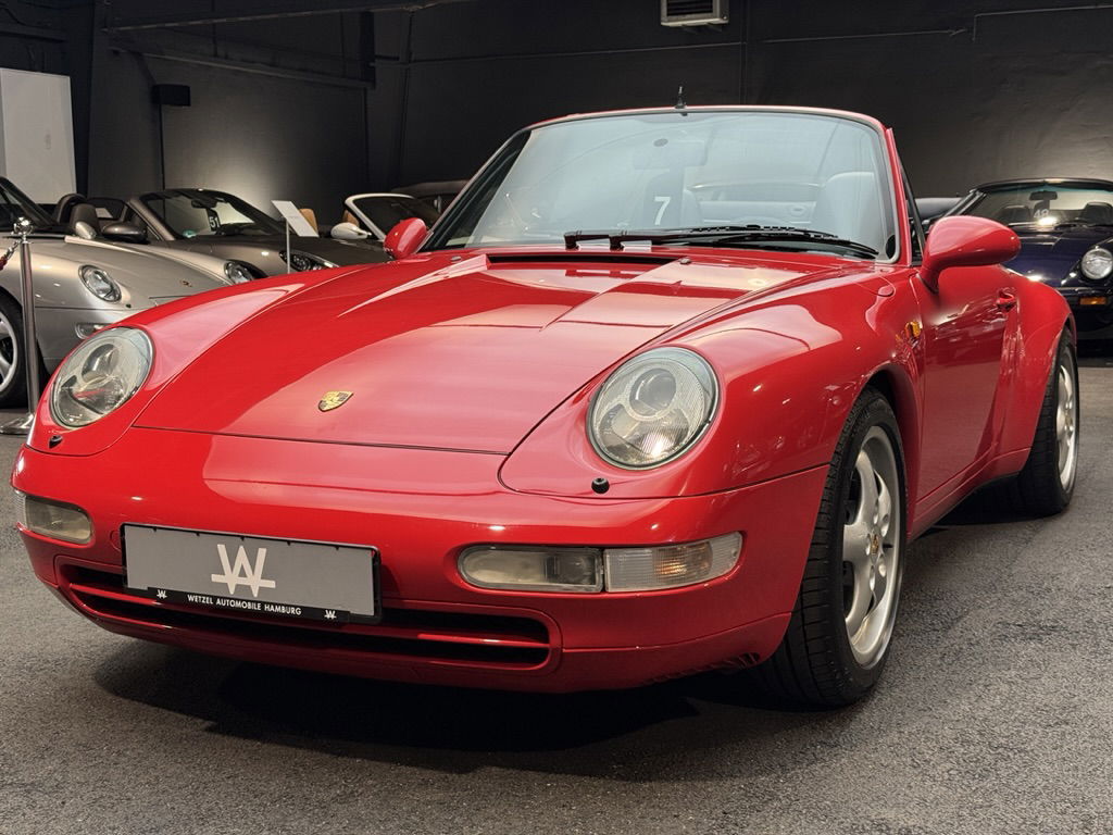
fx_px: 1543
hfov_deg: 39.7
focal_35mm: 48
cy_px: 418
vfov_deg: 30.3
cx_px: 556
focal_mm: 6.76
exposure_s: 1/50
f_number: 1.78
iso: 64
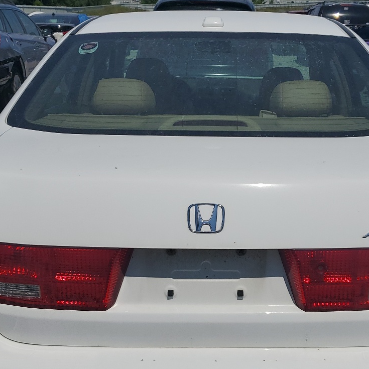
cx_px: 228
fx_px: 603
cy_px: 240
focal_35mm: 50
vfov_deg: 33.8
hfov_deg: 33.9
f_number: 1.5
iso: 52
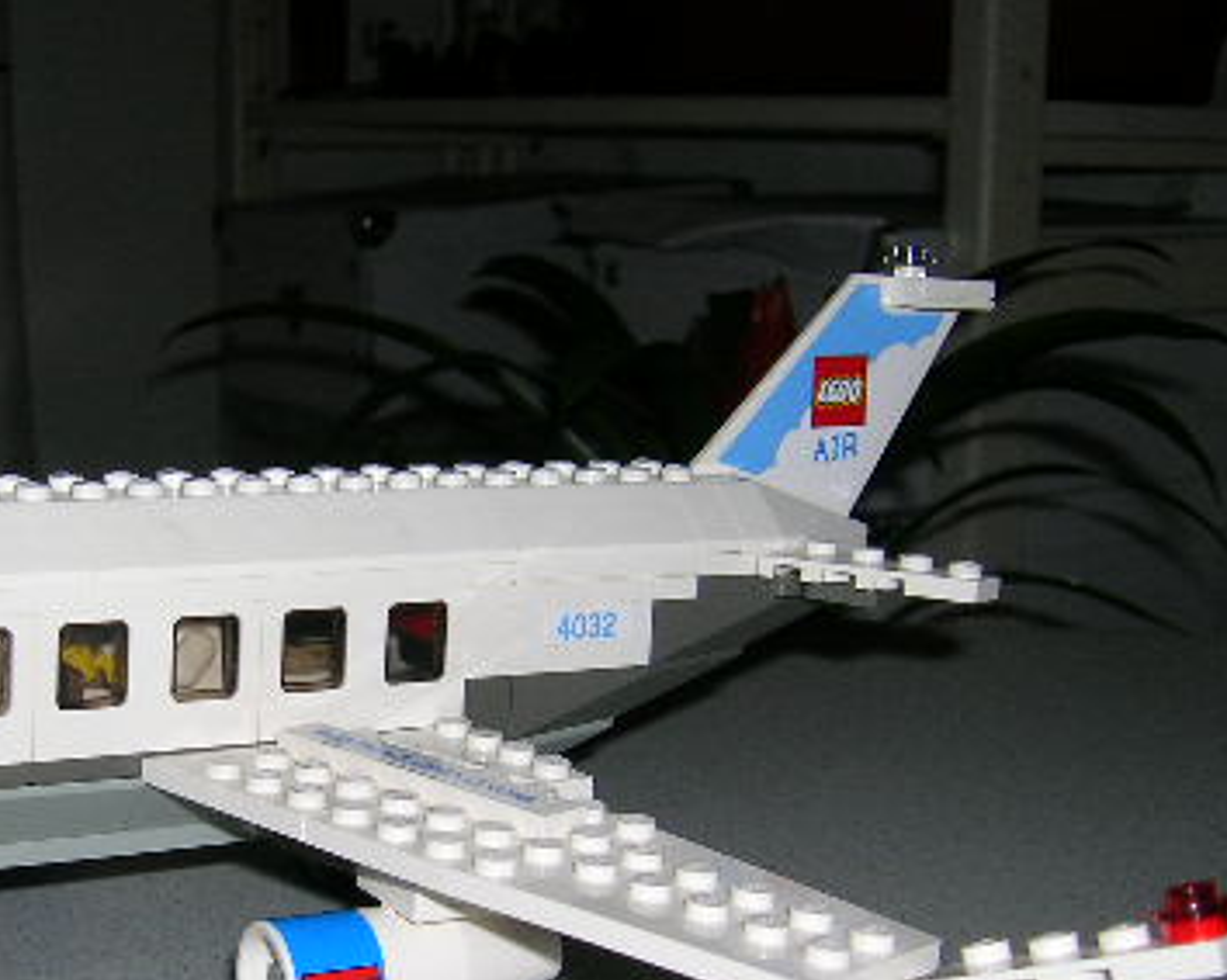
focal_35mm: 60
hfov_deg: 31.1
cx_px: 350
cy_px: 654
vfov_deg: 25.2
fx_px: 2178
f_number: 2.9
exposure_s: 1/60.1
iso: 50
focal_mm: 5.7
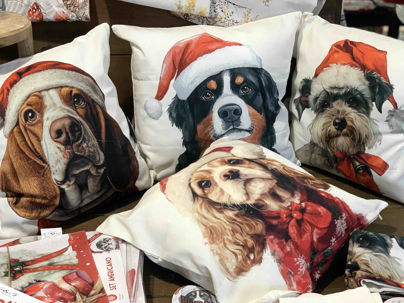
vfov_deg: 28.0
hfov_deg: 36.8
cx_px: 202
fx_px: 607
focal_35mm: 52
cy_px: 152
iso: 125
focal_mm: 6
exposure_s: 1/50
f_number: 2.4
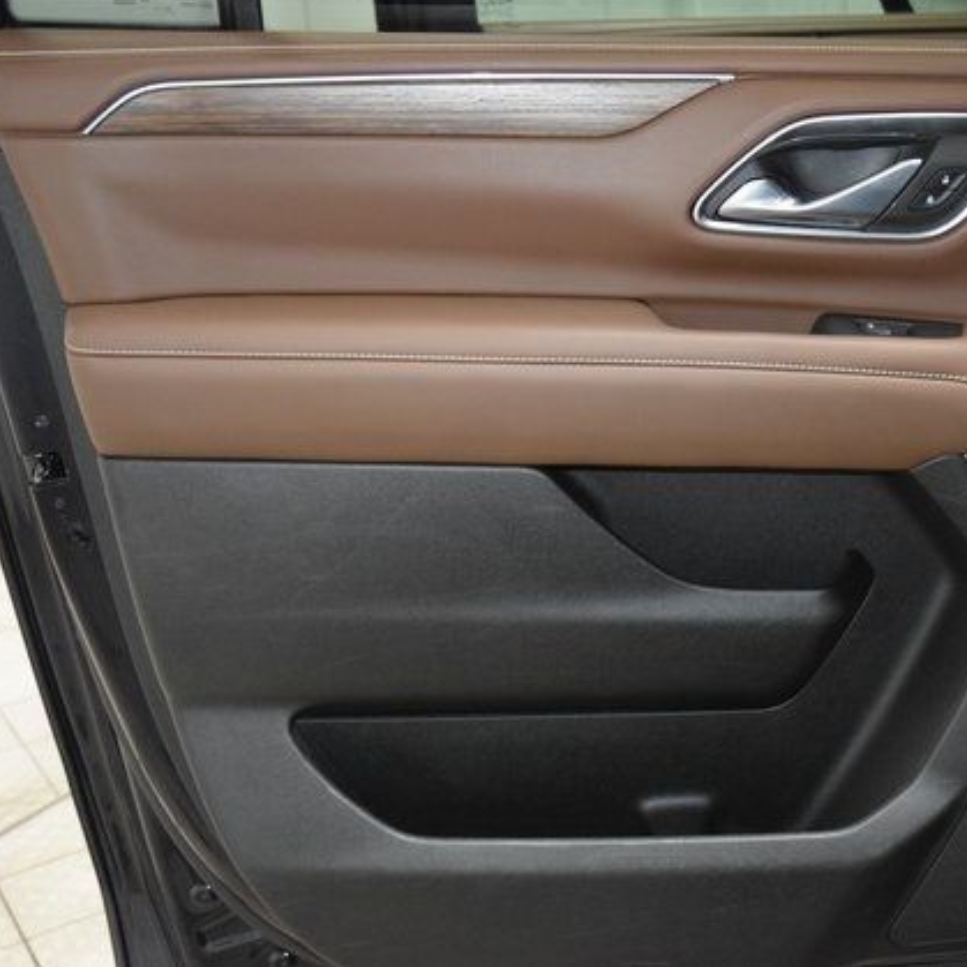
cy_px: 477
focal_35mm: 49
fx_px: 1538
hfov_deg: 34.2
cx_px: 722
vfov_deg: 34.9
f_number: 3.8
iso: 3200
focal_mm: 25
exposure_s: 1/60
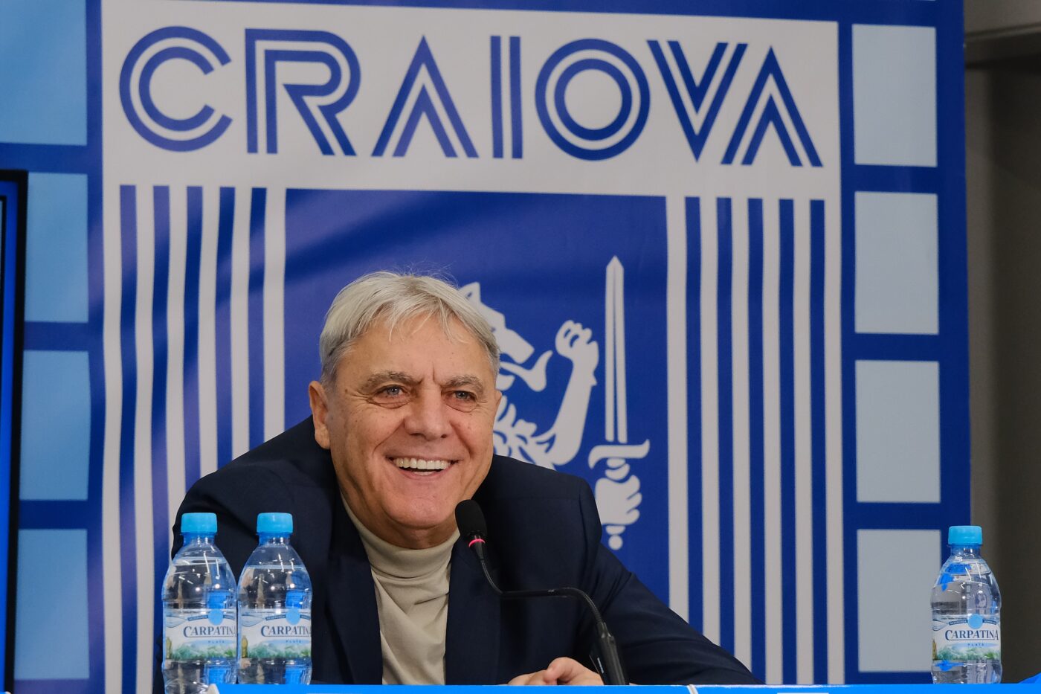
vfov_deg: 11.4
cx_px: 520
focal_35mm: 120
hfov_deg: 17.1
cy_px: 347
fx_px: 3469
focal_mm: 80
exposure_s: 1/160
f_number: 6.4
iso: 2500
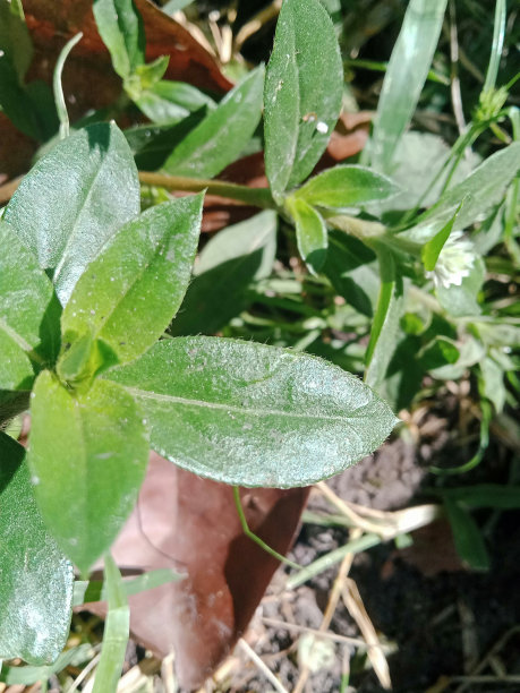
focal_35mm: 28
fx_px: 561
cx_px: 260
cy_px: 346
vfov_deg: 63.4
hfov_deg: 49.7
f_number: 2.2
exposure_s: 1/775
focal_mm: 3.37
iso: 117
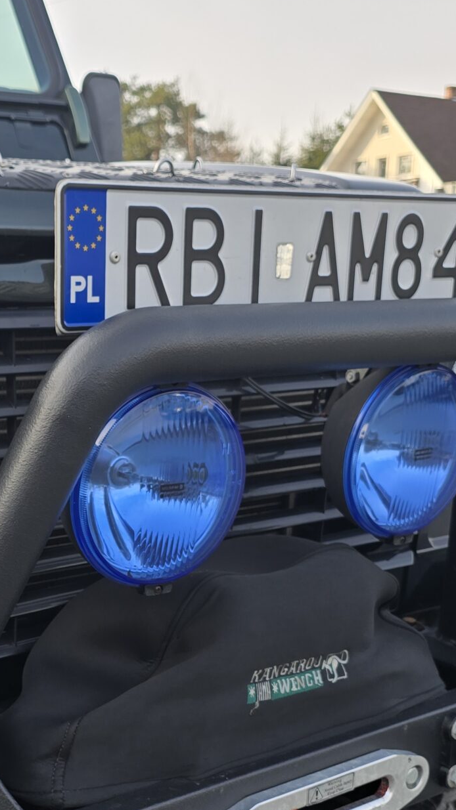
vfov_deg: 39.2
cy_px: 568
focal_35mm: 52
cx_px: 56
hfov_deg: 22.6
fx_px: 1118
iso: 12
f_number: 1.7
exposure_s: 1/273
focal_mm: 6.3
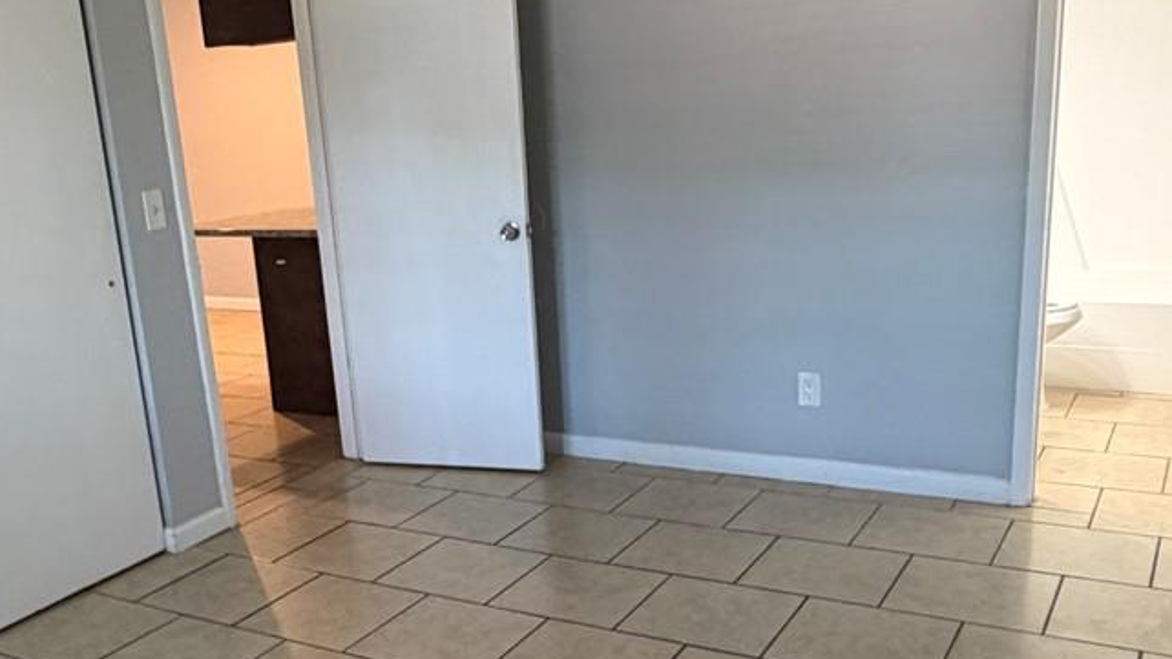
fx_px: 1181
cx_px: 506
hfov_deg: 52.6
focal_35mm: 38
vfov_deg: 31.0
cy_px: 434
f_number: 2.2
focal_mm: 2.22
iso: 400
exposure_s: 1/60
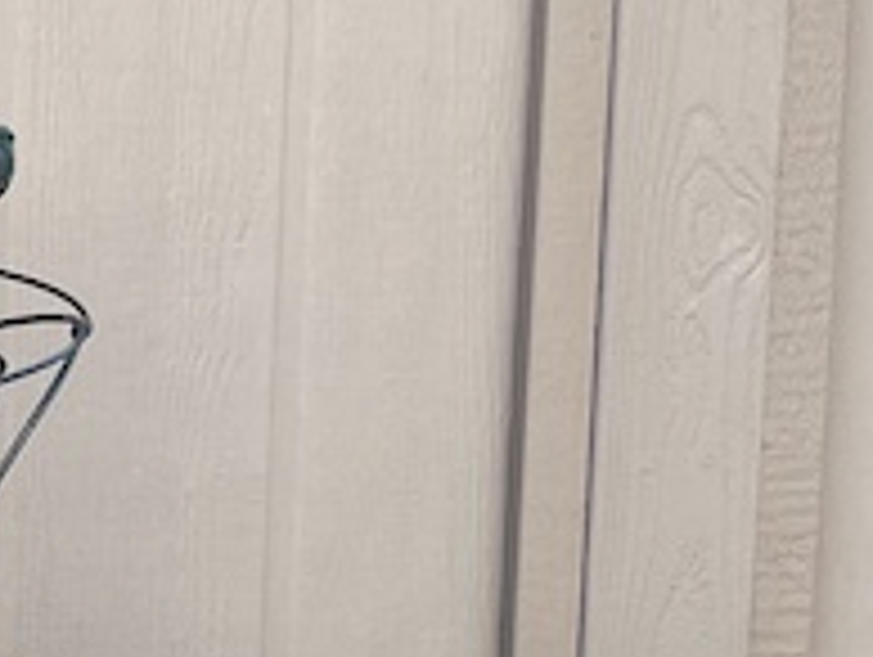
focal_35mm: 107
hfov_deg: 15.1
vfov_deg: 13.6
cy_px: 734
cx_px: -842
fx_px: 2702
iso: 32
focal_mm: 4.2
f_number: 1.6
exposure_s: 1/341
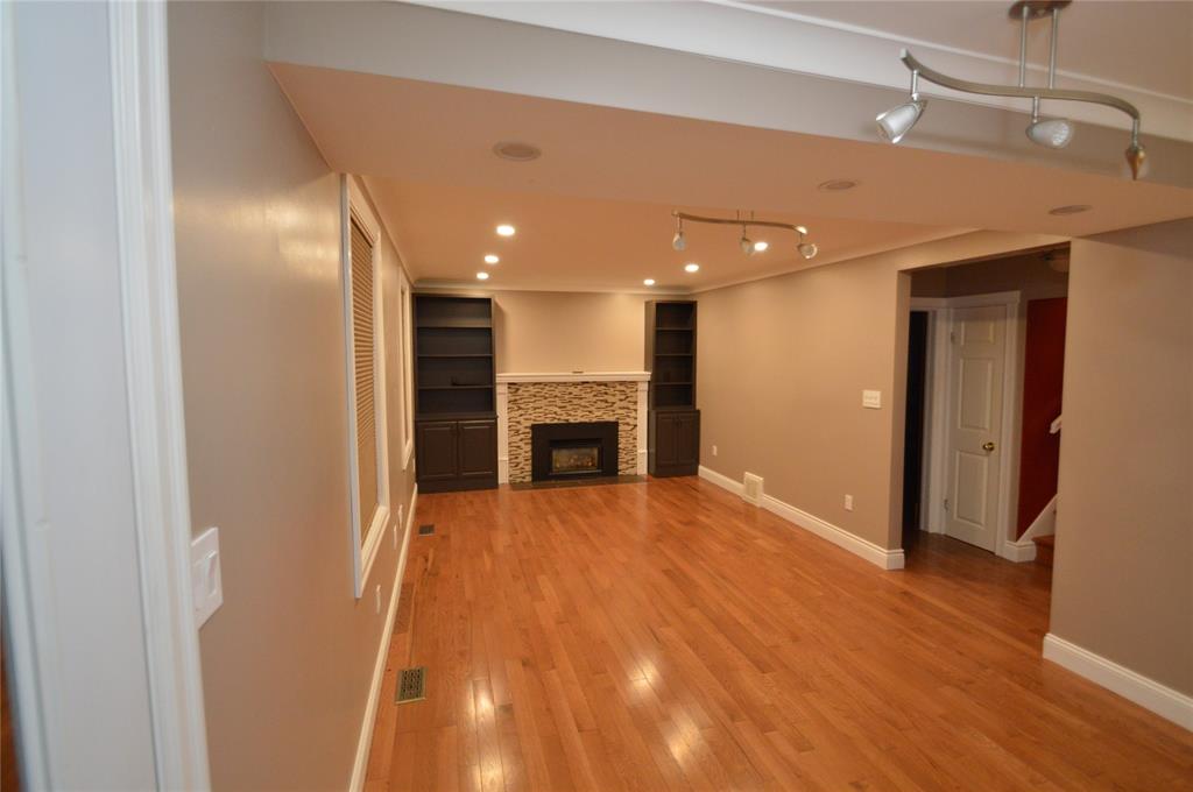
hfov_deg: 95.1
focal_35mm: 16
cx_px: 596
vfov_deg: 71.9
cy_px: 396
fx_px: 546
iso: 1600
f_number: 3.5
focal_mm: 11
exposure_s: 1/60
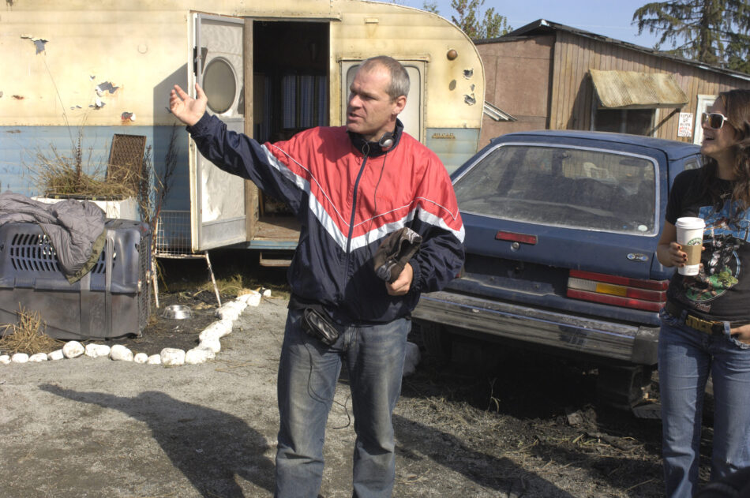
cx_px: 375
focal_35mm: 42
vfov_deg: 31.8
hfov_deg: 46.4
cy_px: 249
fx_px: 874
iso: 250
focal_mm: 28
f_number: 9.5
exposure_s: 1/350
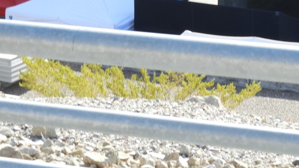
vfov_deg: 6.1
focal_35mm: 199
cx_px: 199
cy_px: -28
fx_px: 1578
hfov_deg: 10.8
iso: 100
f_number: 4.5
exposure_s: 1/200
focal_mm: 15.2
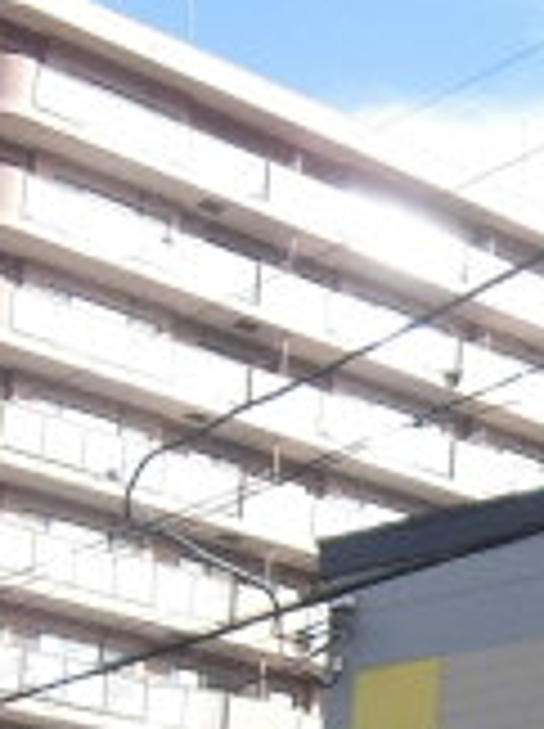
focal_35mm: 103
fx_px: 2164
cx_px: 773
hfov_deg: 13.6
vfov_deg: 17.9
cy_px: 940
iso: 100
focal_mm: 4.7
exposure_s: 1/500
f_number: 2.8
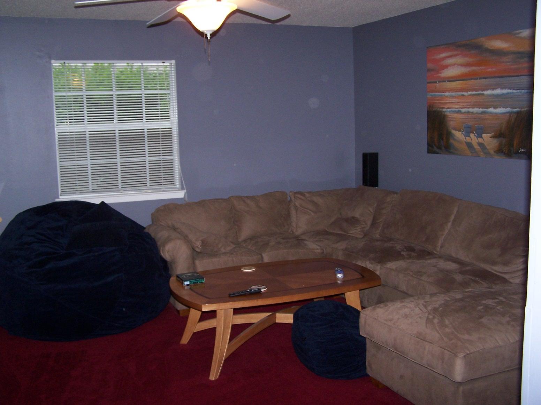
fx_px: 594
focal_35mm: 38
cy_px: 202
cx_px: 270
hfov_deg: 49.0
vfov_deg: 37.7
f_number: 2.8
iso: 140
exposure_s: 1/60
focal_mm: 6.3
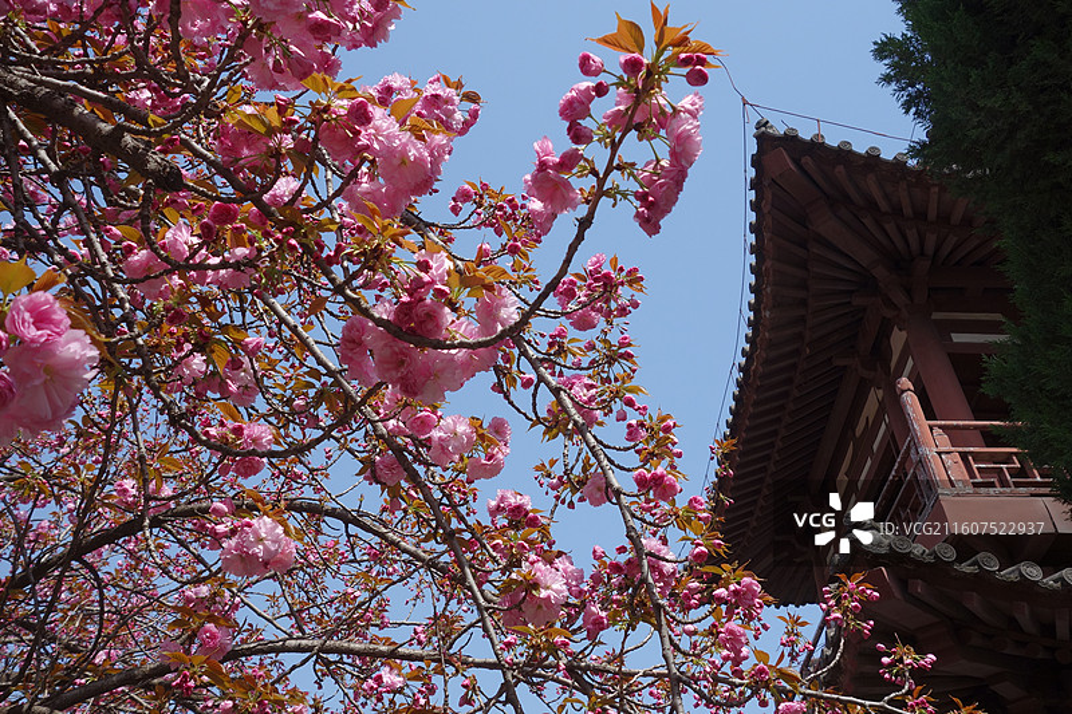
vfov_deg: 41.1
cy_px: 357
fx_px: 953
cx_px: 536
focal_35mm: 32
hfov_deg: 58.7
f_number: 5.6
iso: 125
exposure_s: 1/500
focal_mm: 11.75
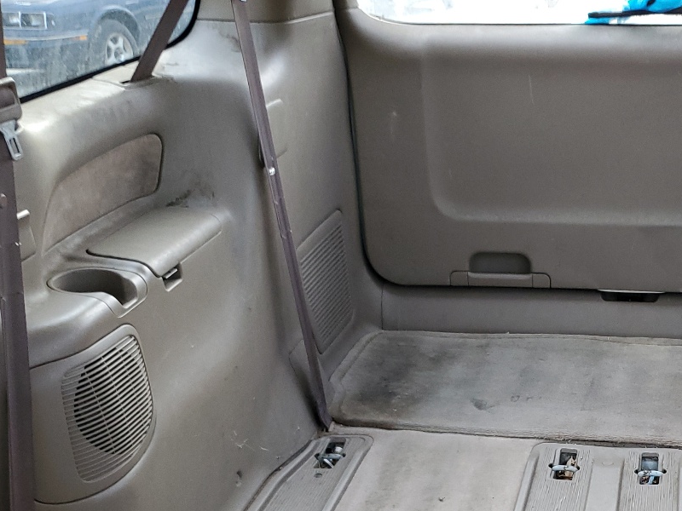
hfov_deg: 35.5
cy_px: 442
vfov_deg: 27.2
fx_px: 1024
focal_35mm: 52
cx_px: 558
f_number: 1.5
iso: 94
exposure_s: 1/60.2
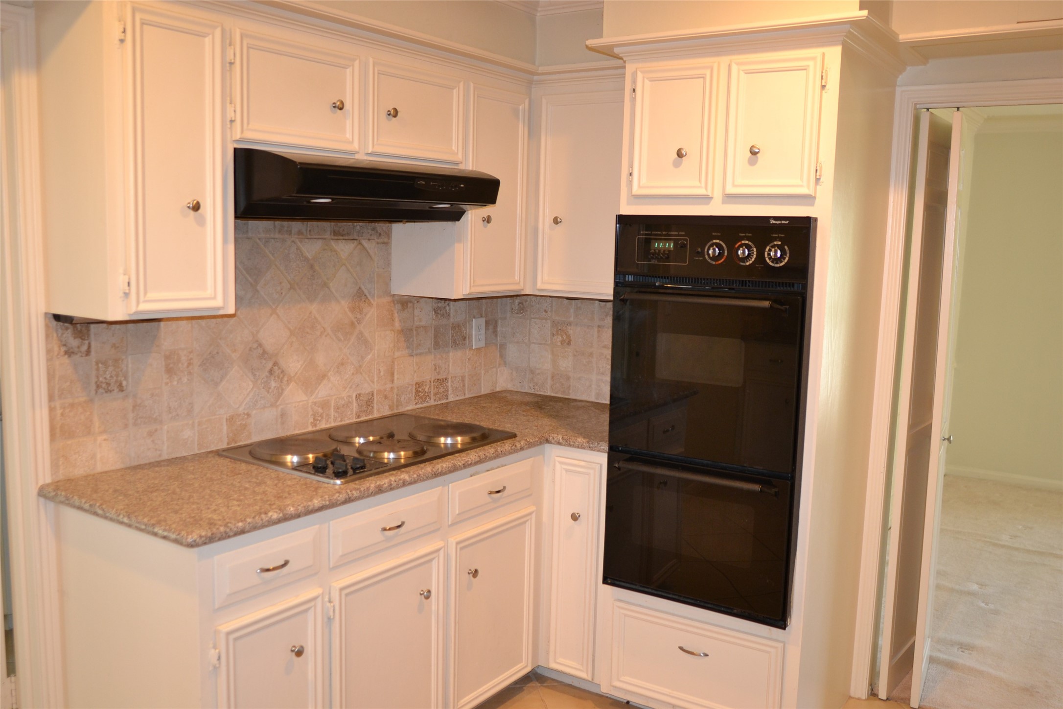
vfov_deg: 43.6
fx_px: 886
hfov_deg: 61.9
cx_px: 532
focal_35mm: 30
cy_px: 354
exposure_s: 1/60
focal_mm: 20
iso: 500
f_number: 1.8
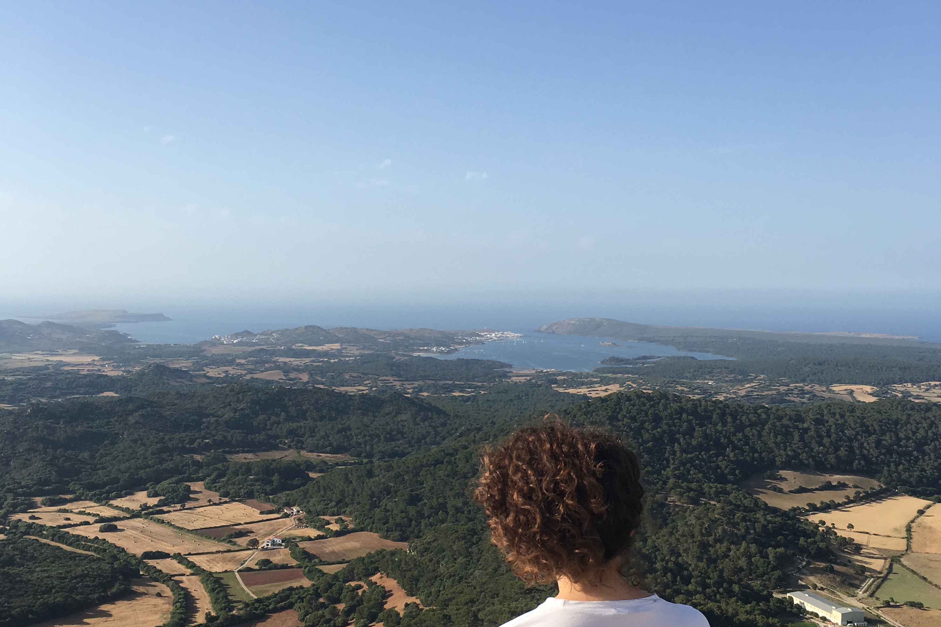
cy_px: 376
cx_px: 470
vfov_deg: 32.5
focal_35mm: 41
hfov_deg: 47.4
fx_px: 1072
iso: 25
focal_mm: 4.15
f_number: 2.2
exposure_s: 1/1479
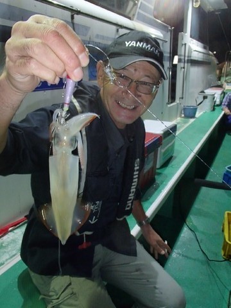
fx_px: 249
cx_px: 116
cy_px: 154
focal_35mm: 28
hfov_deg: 49.7
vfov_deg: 63.4
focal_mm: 5
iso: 400
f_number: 3.9
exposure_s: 1/30
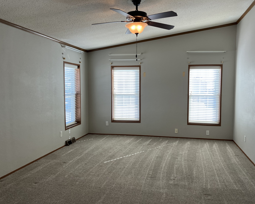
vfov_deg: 48.5
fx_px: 226
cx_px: 140
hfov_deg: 58.7
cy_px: 104
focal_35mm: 30
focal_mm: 3.99
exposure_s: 1/120
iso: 32
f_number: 1.8
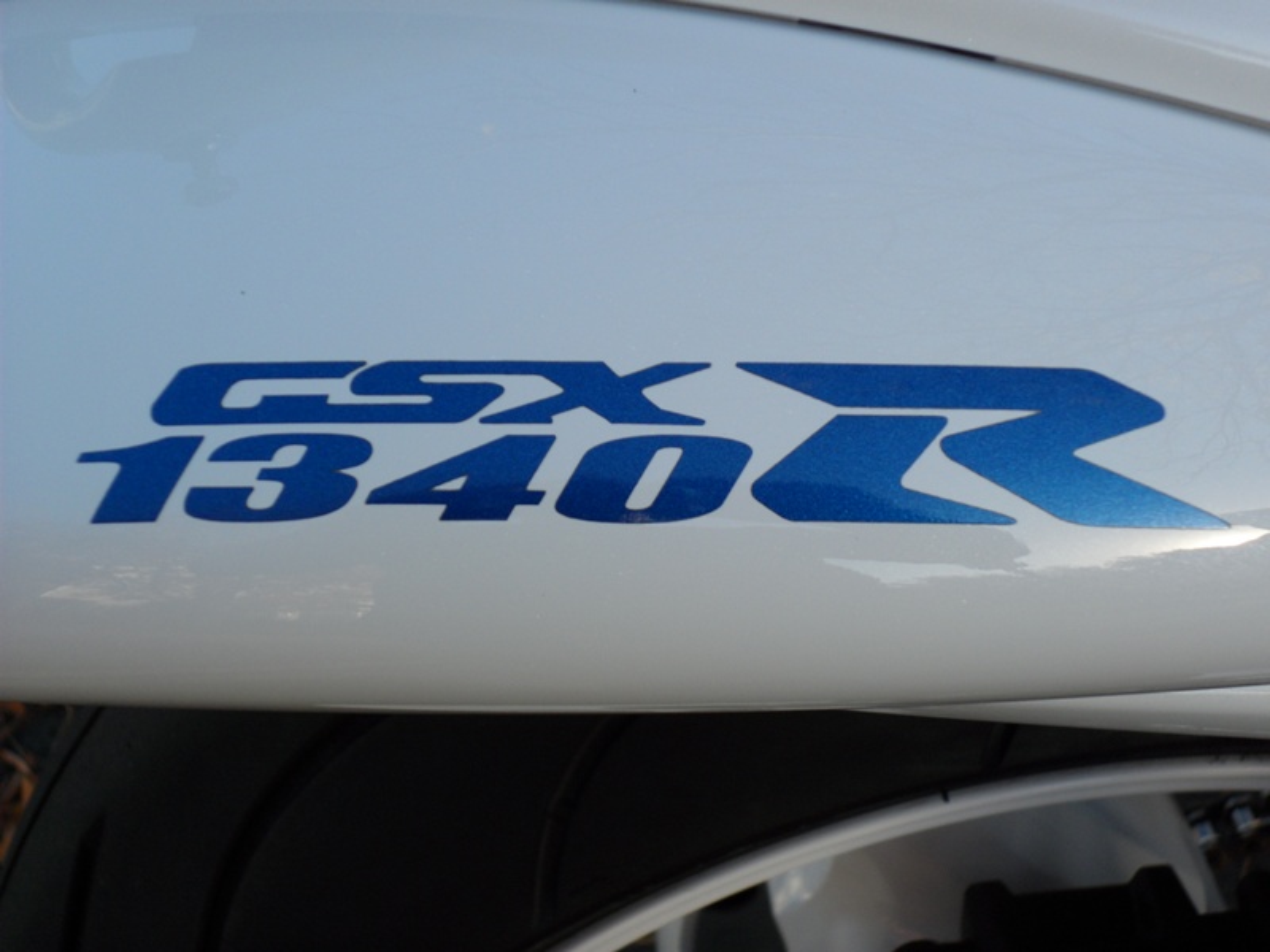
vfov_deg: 19.9
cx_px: 635
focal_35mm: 74
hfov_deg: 26.3
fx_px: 2715
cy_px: 476
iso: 80
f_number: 3.9
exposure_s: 1/250
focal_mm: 13.2
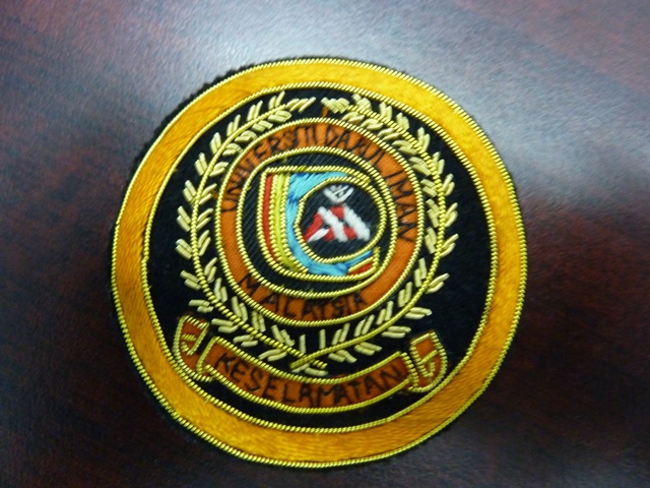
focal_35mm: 25
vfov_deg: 54.9
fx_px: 469
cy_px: 244
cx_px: 325
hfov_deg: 69.4
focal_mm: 4.1
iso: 400
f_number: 3.3
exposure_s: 1/10
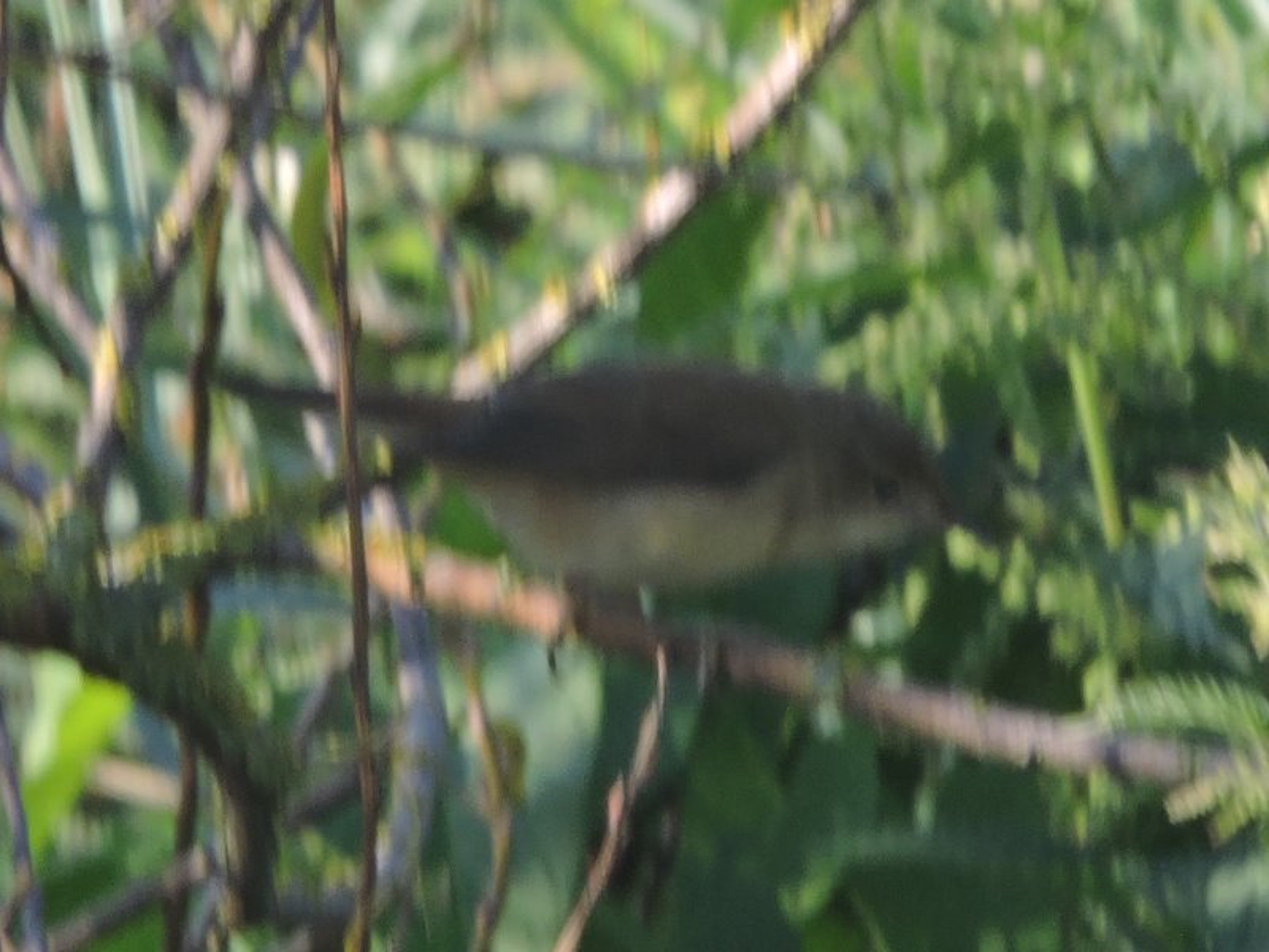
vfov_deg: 1.4
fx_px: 40325
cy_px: 476
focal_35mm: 1100
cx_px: 634
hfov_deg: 1.8
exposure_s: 1/60
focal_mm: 197.1
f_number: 8
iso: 100
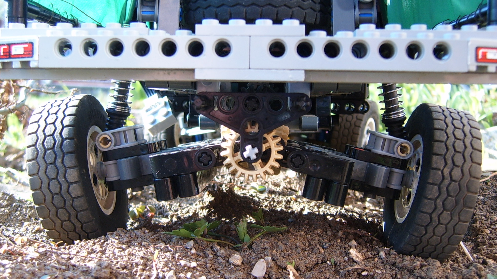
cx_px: 239
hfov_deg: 47.3
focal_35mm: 43
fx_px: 567
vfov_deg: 27.7
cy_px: 136
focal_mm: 5.8
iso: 63
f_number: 2.8
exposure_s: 1/125
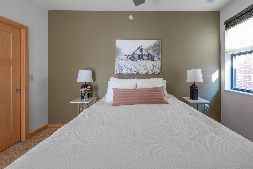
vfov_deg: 81.2
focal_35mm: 14
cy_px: 84
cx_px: 126
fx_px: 98
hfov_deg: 104.3
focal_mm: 14
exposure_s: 1/1.67
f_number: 7.1
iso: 80
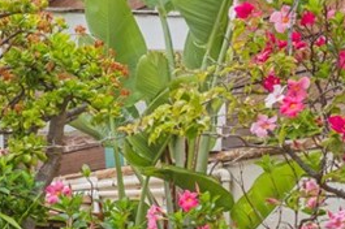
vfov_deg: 11.6
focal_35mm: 116
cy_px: 267
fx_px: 1110
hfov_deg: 15.5
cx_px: -251
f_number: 8
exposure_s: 1/60
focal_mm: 30
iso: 80
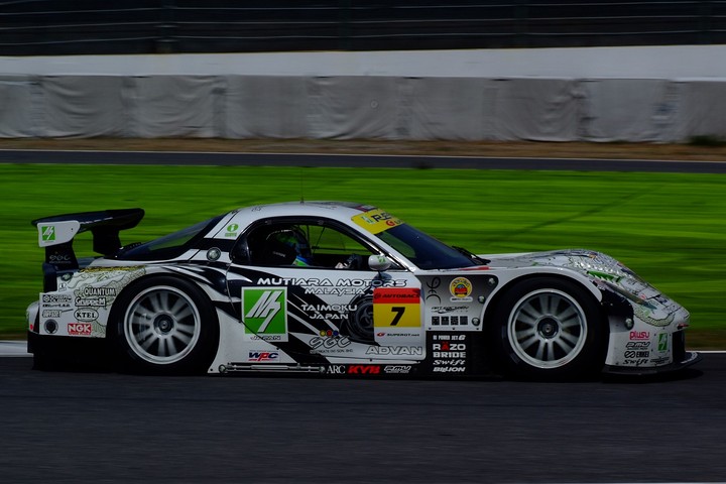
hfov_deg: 15.2
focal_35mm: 135
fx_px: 2722
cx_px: 363
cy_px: 242
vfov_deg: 10.2
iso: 100
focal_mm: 90
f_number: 16
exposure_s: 1/250
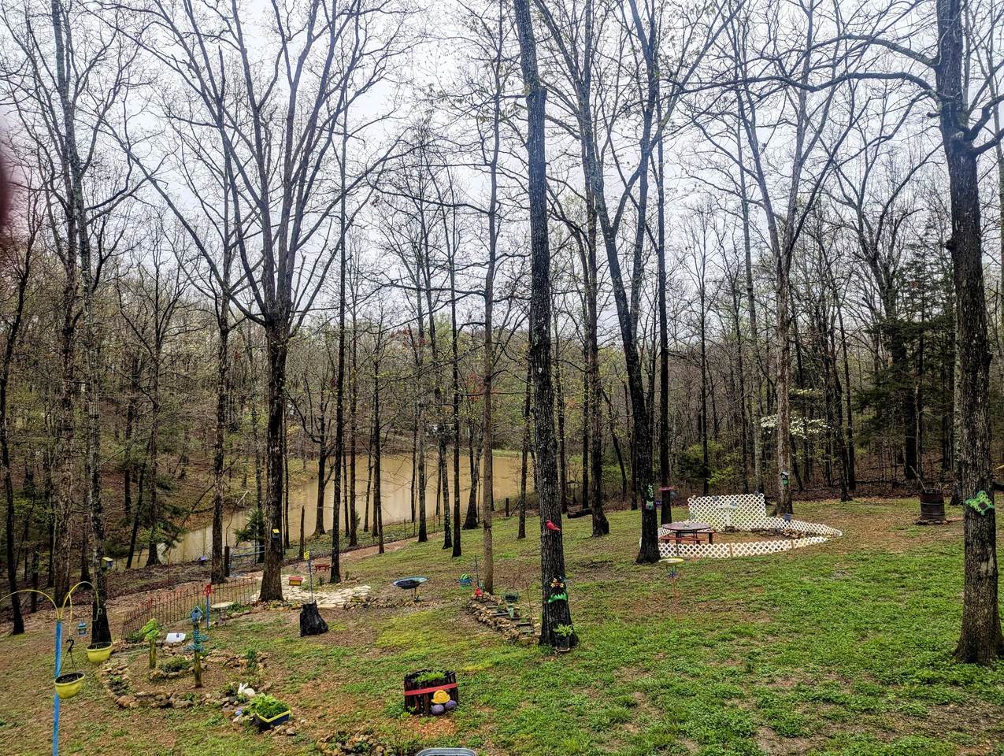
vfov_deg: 56.9
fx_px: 697
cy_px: 378
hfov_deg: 71.5
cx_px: 502
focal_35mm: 24
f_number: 1.85
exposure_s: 1/279
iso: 45
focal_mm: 6.81
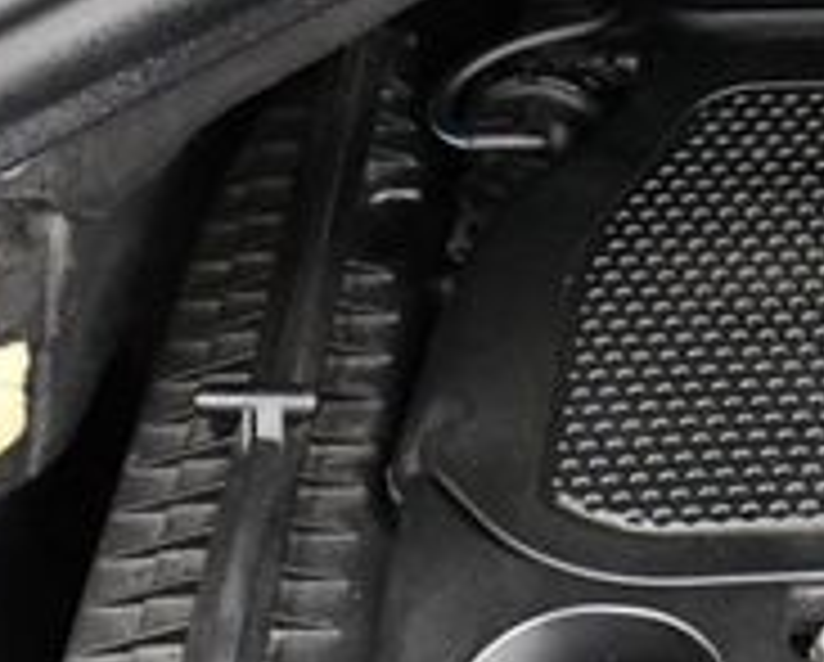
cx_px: 1162
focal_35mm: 118
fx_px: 2882
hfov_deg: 15.3
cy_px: 554
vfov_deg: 13.0
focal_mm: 18
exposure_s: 1/60
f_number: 3.5
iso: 6400
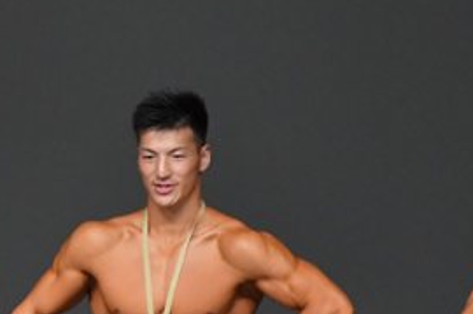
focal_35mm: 992
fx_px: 13011
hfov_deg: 2.1
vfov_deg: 1.4
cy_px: 407
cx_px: -152
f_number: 5.6
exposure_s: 1/400
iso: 5000
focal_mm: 230
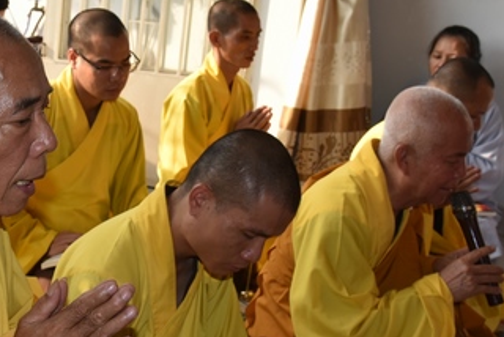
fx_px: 967
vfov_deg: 19.8
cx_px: 96
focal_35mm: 69
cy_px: 140
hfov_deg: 28.6
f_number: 8
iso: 640
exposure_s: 1/200
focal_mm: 34
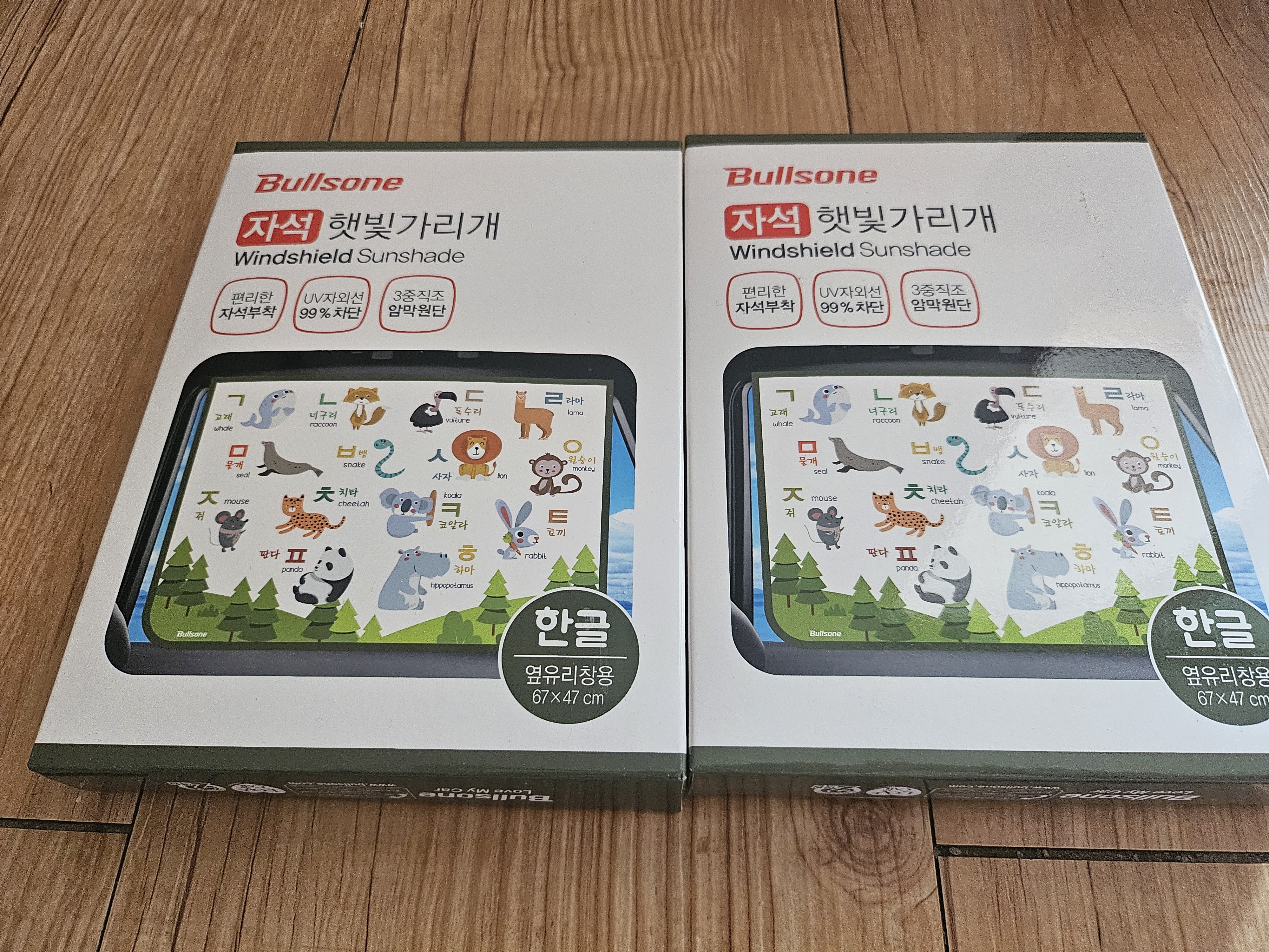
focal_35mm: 24
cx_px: 634
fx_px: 880
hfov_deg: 71.6
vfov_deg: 56.8
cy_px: 476
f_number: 1.8
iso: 800
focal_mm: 5
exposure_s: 1/120
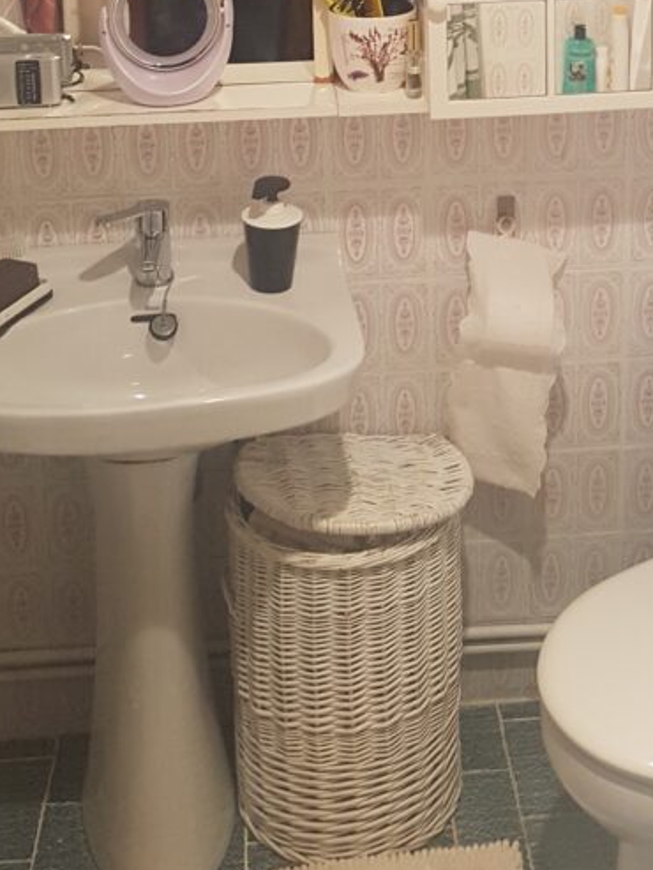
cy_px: 34
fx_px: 1358
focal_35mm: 54
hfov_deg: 27.0
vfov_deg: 33.1
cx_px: 408
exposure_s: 1/25
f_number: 1.7
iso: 160
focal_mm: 4.2
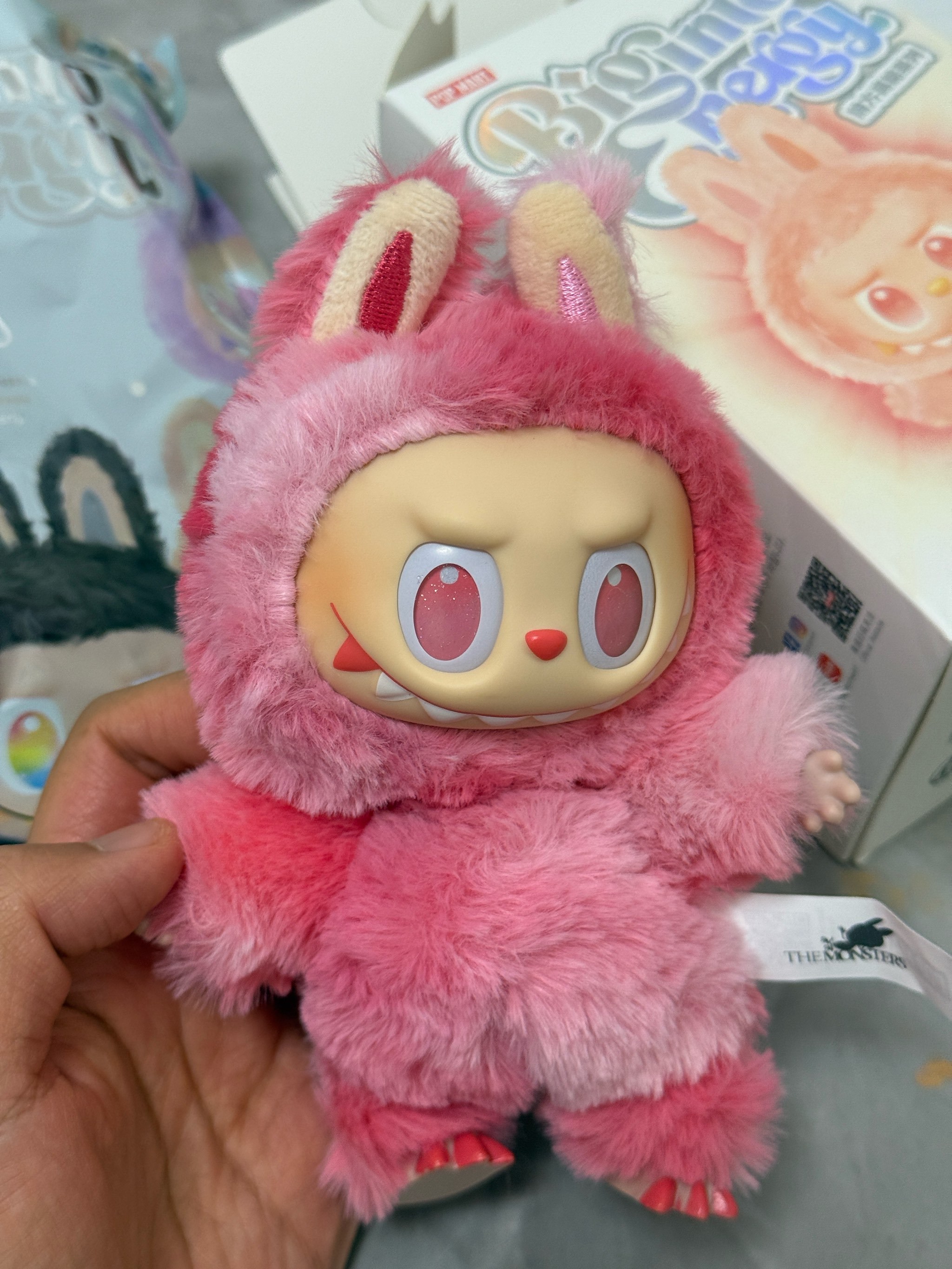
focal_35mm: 48
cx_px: 476
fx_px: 1760
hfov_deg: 30.3
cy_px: 634
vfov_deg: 39.7
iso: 64
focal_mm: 6.76
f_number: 1.78
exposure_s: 1/50
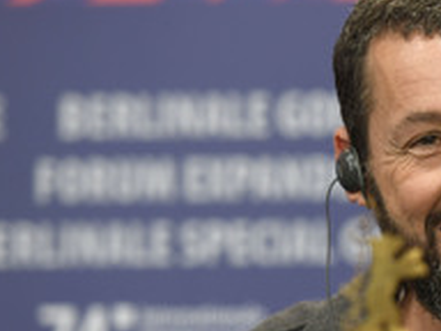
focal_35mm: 350
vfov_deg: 4.2
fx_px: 4459
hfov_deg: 5.6
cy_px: 278
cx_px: 472
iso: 1250
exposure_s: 1/320
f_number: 4
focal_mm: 155
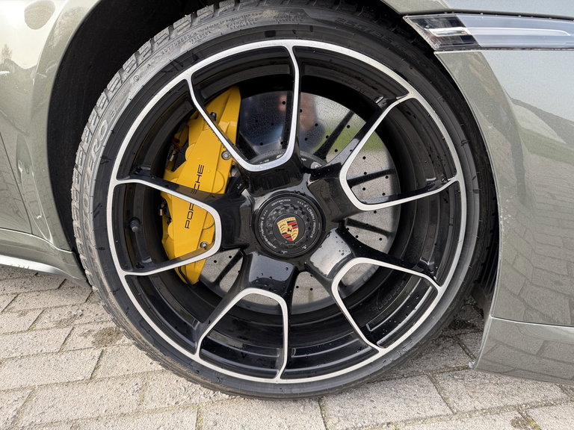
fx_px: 398
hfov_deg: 71.6
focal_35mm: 24
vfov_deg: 56.8
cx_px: 287
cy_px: 215
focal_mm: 6.76
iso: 80
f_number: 1.78
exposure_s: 1/335
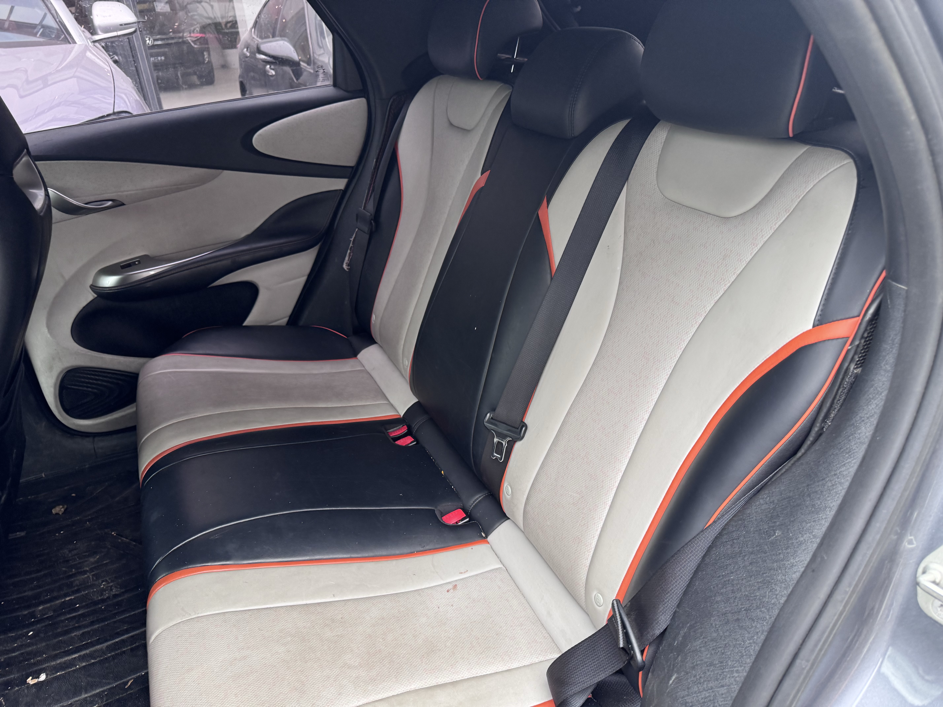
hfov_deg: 71.6
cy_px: 354
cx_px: 472
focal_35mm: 24
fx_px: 654
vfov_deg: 56.8
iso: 200
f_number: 1.78
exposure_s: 1/121
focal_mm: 6.76
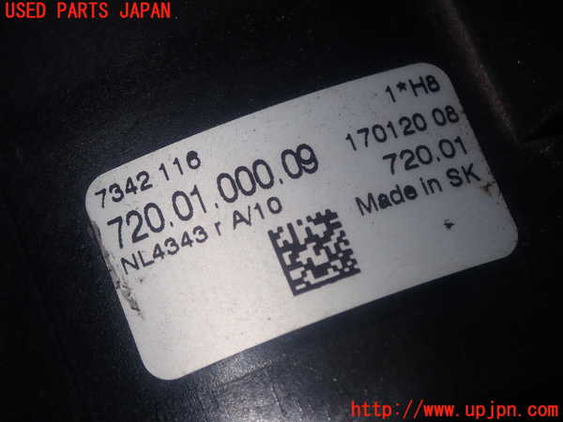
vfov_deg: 15.7
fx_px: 1529
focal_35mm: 94
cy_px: 211
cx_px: 282
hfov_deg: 20.9
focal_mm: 16.79
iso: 200
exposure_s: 1/100
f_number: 14
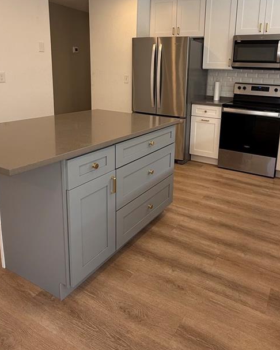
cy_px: 130
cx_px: 170
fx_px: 280
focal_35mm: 27
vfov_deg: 63.1
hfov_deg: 52.8
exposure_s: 1/99
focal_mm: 2.22
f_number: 2.2
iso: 80
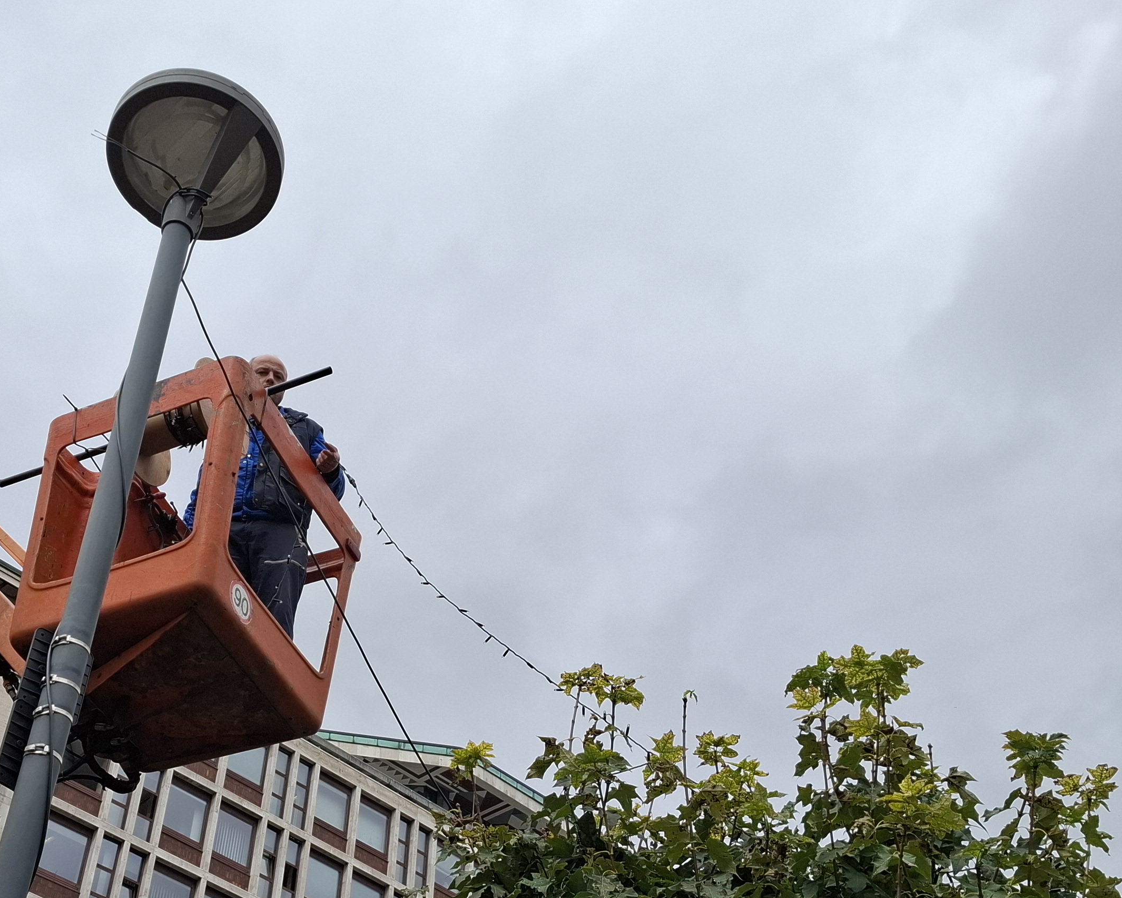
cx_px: 389
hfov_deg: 42.4
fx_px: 1428
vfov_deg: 34.1
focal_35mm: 43
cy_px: 678
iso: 50
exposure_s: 1/1441
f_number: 1.8
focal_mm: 5.54
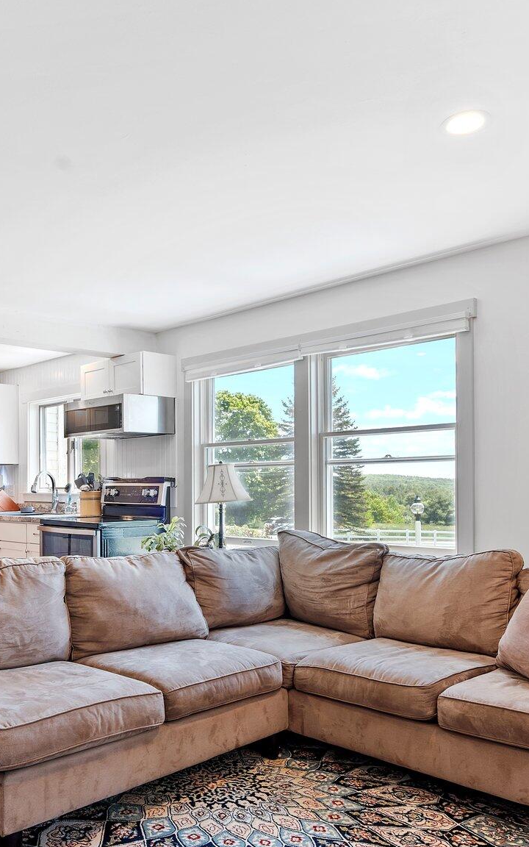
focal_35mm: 29
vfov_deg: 64.4
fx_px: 669
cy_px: 482
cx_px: 203
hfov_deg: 42.9
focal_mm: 16
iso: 64
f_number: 9
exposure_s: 1.3
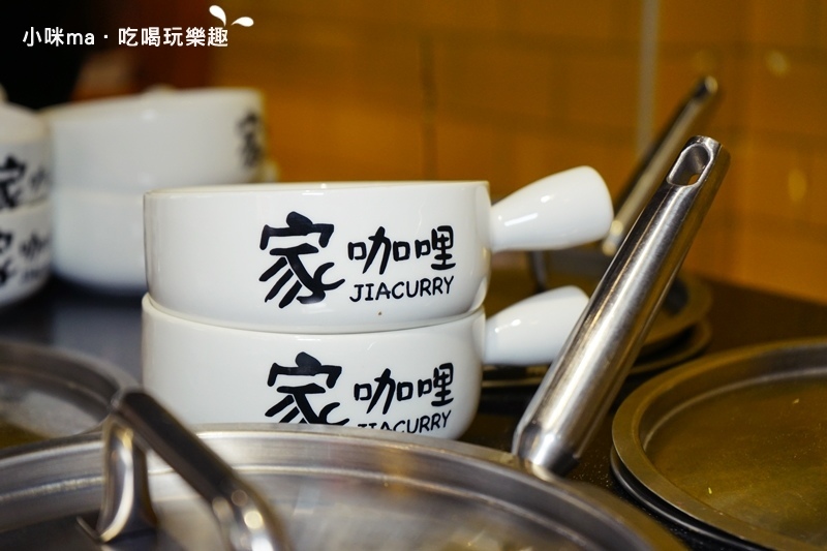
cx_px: 414
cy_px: 276
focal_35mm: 70
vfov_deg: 19.4
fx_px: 1608
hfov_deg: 28.8
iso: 800
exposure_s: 1/80
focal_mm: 70
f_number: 5.6
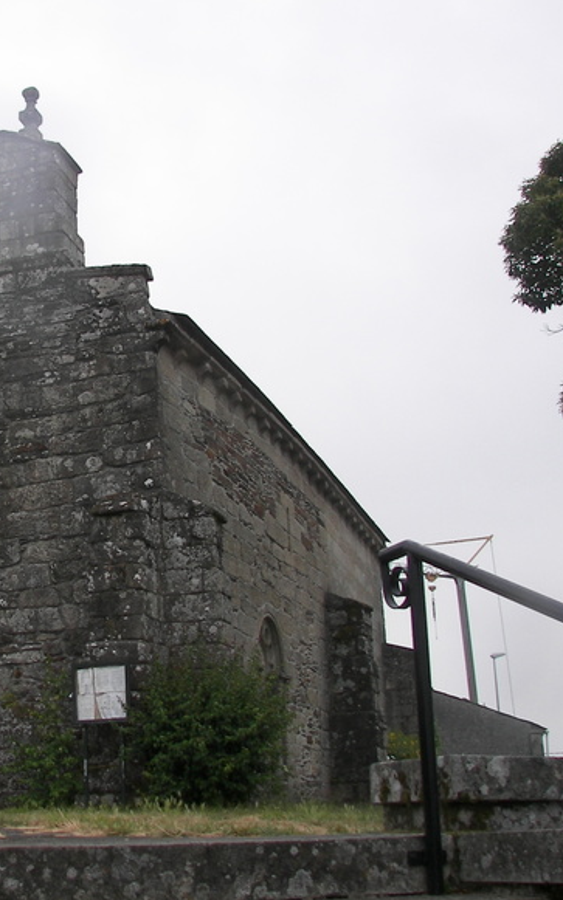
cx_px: 33
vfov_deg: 38.9
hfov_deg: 24.0
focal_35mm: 52
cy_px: 445
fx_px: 1277
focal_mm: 6
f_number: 2.8
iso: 50
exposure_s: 1/40
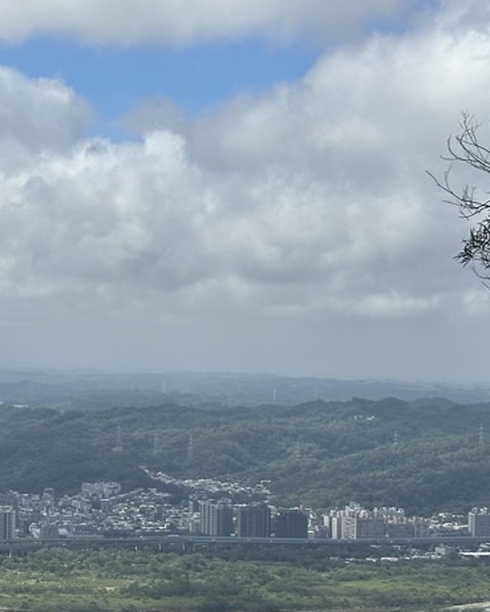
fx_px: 1885
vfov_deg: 18.4
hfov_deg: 14.7
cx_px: 50
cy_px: 345
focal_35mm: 104
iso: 64
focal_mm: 6.86
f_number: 1.78
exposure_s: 1/8197
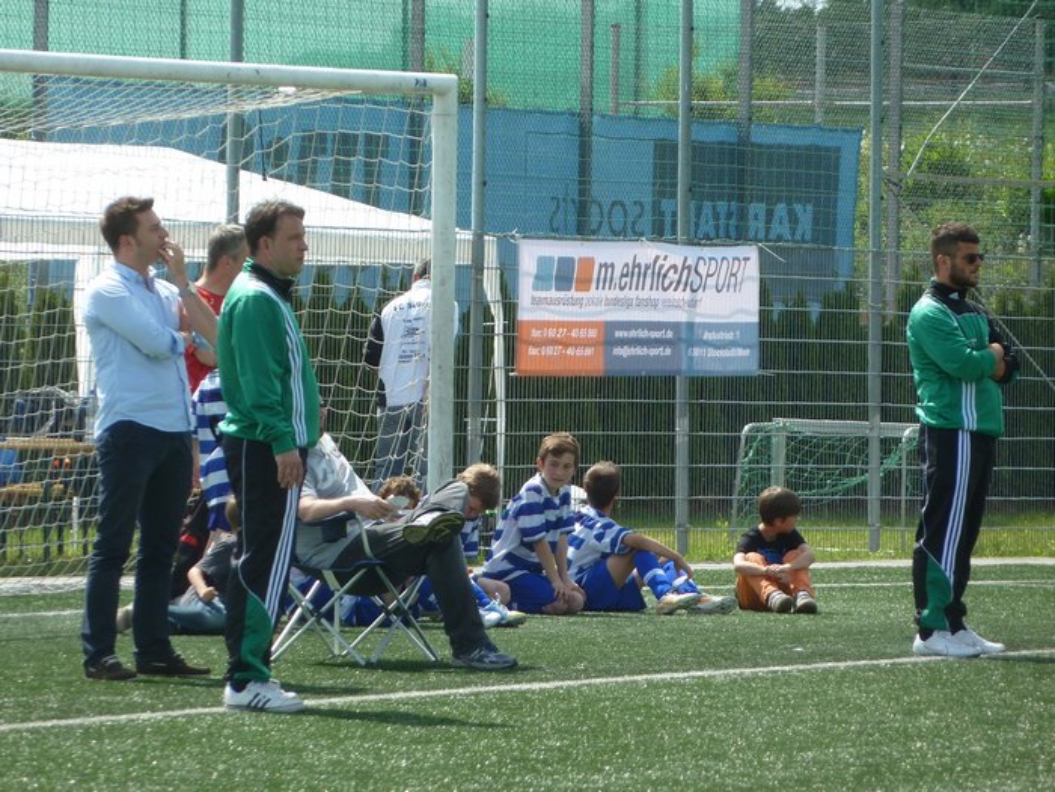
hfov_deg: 6.6
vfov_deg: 5.0
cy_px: 396
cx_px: 528
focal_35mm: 300
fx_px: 9143
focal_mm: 49.2
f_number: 4.9
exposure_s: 1/250
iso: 80
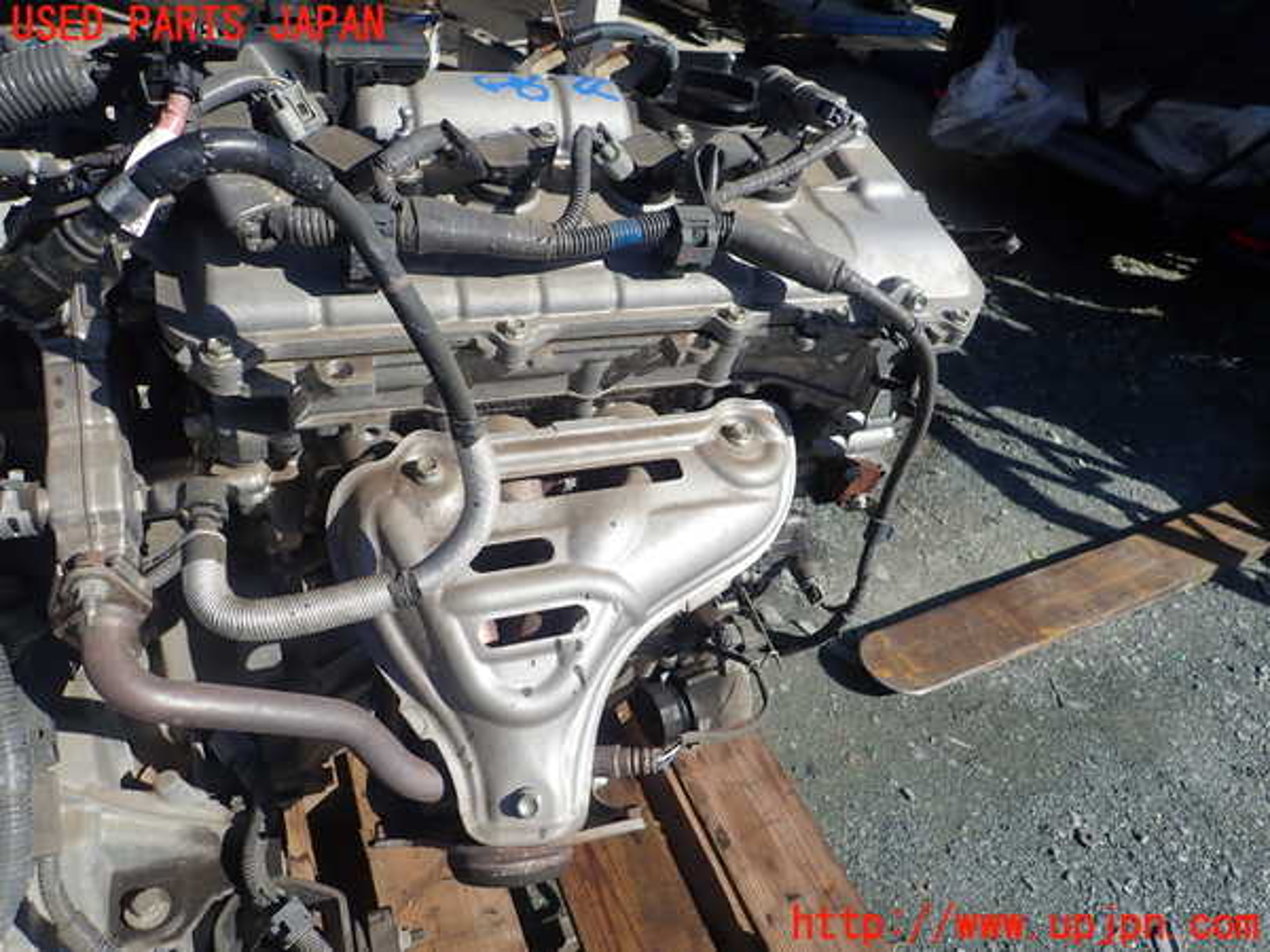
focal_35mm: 25
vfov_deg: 54.9
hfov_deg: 69.4
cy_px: 476
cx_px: 635
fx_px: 917
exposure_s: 1/125
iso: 100
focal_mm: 4.5
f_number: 8
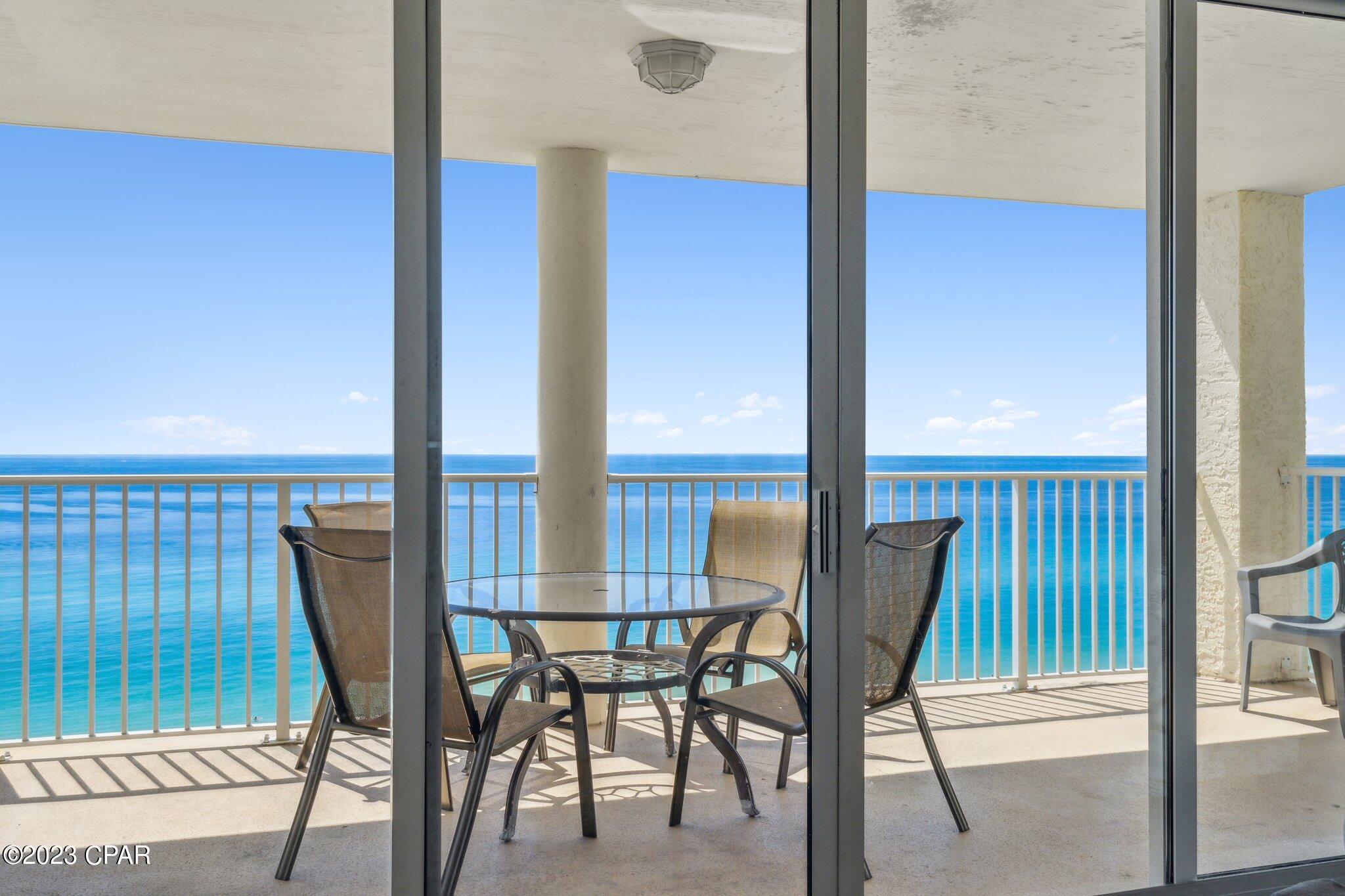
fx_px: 1121
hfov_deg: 61.9
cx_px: 672
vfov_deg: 43.6
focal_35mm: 30
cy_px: 448
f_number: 9
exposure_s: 1/800
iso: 400
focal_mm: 20
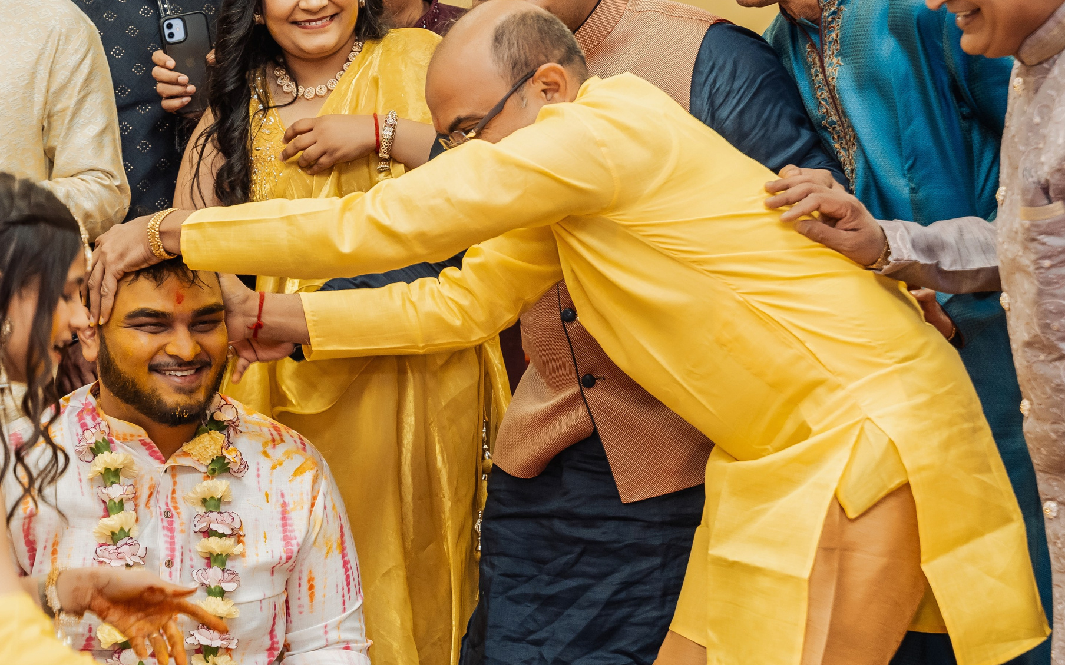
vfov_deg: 13.0
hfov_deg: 20.5
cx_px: 349
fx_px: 2931
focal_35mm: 101
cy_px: 370
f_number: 4.5
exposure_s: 1/160
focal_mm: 70
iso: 1250
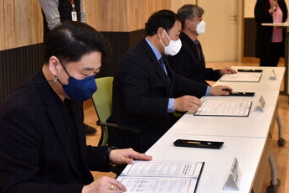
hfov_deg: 27.6
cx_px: 173
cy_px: 78
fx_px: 586
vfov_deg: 18.7
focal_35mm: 73
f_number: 2.8
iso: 100
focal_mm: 28
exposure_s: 1/60
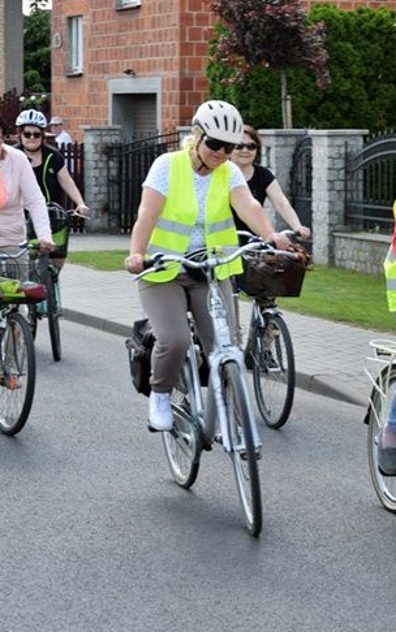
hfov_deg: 11.0
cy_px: 263
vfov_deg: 17.5
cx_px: 172
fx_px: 2054
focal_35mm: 119
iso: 100
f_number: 4.8
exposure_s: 1/160
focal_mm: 42
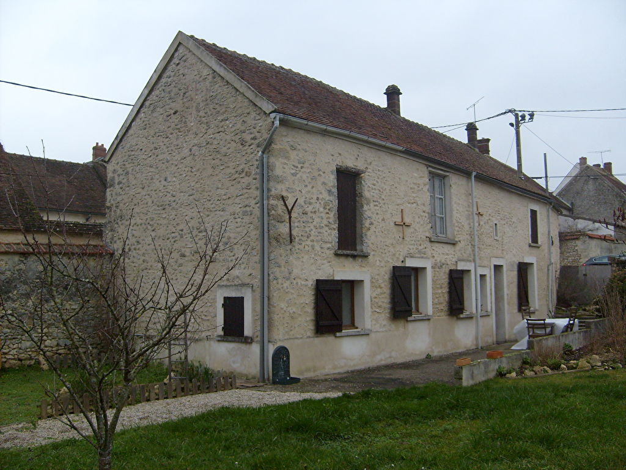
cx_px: 313
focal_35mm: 35
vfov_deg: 40.7
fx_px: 633
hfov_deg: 52.6
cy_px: 235
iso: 80
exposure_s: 1/250
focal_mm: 5.8
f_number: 2.8
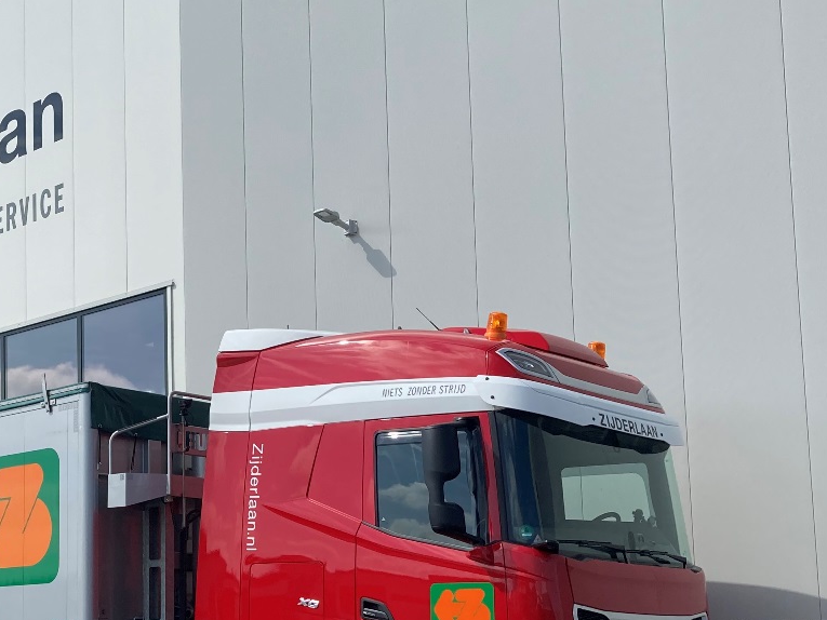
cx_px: 156
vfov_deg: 24.4
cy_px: 494
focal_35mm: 59
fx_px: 1410
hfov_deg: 31.8
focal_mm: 3.99
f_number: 1.8
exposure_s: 1/3436
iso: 20
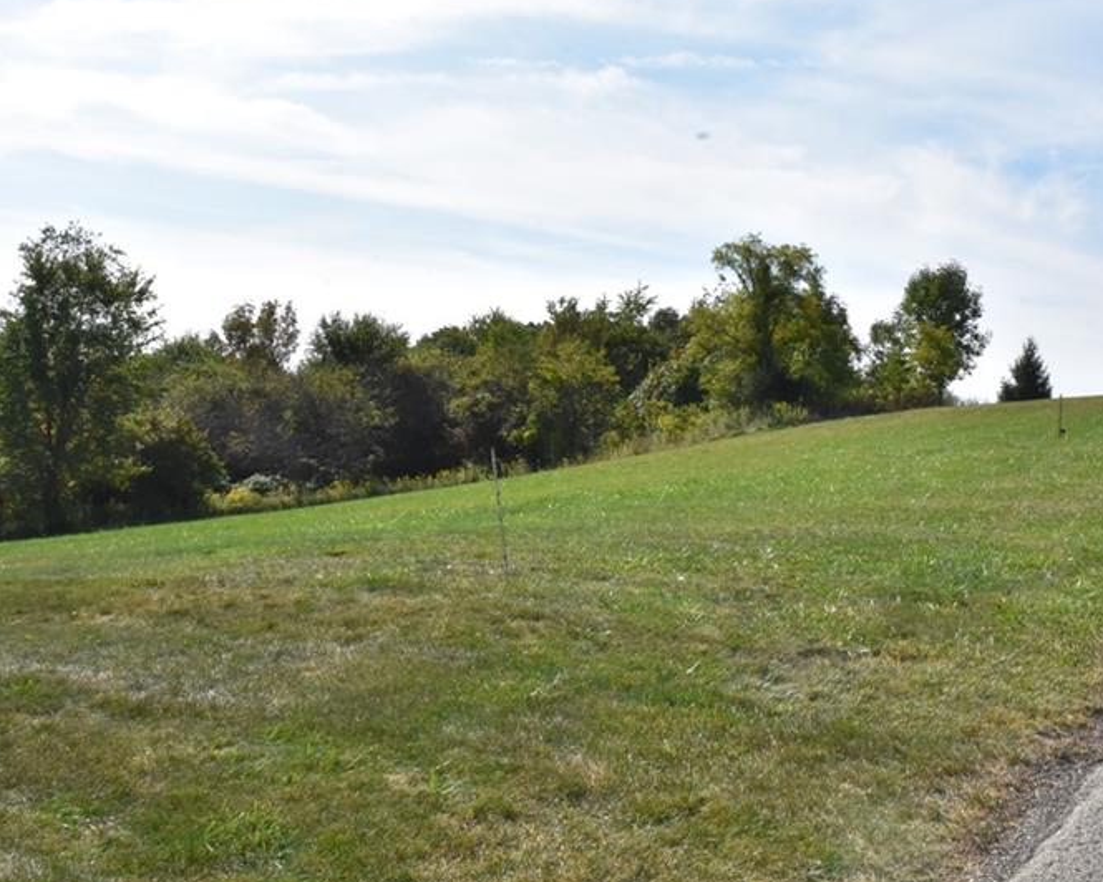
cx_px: 582
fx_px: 1273
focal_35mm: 39
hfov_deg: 46.8
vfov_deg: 38.1
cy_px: 356
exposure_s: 1/250
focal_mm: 18
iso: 800
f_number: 22
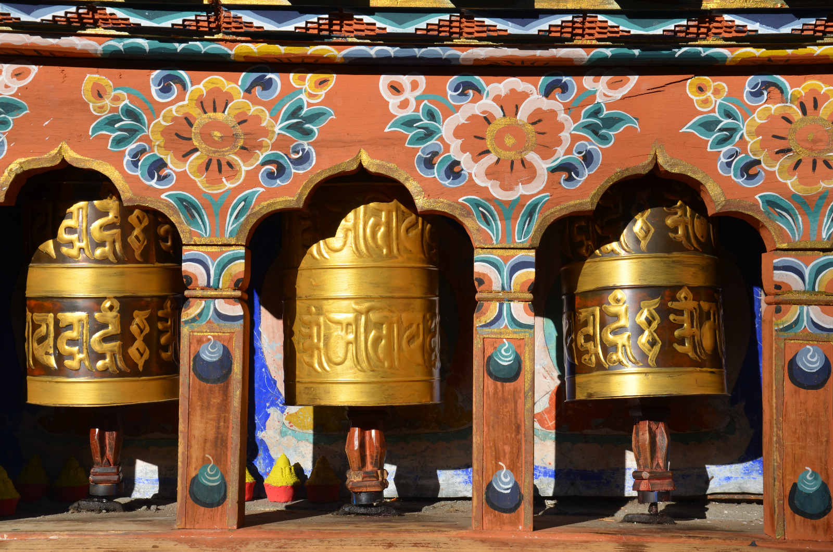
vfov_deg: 18.8
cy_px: 276
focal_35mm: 72
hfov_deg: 28.1
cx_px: 416
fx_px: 1662
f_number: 9
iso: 100
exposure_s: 1/320
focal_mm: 48
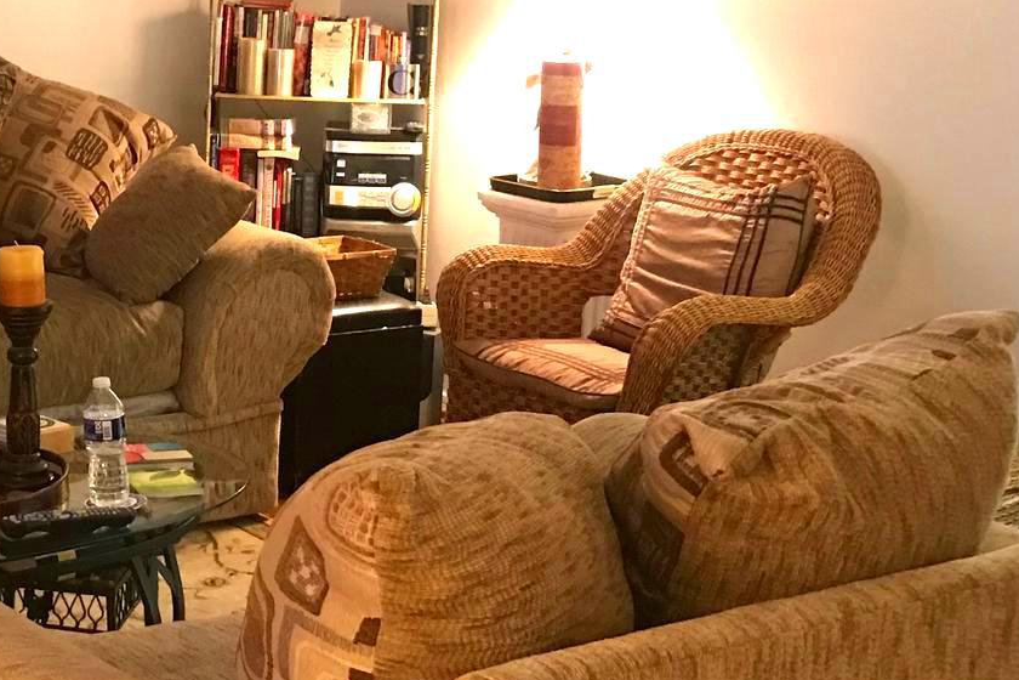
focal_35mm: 71
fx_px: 2010
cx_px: 80
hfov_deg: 27.3
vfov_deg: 19.2
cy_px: 250
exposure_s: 1/6
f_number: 1.8
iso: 80
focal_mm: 3.99
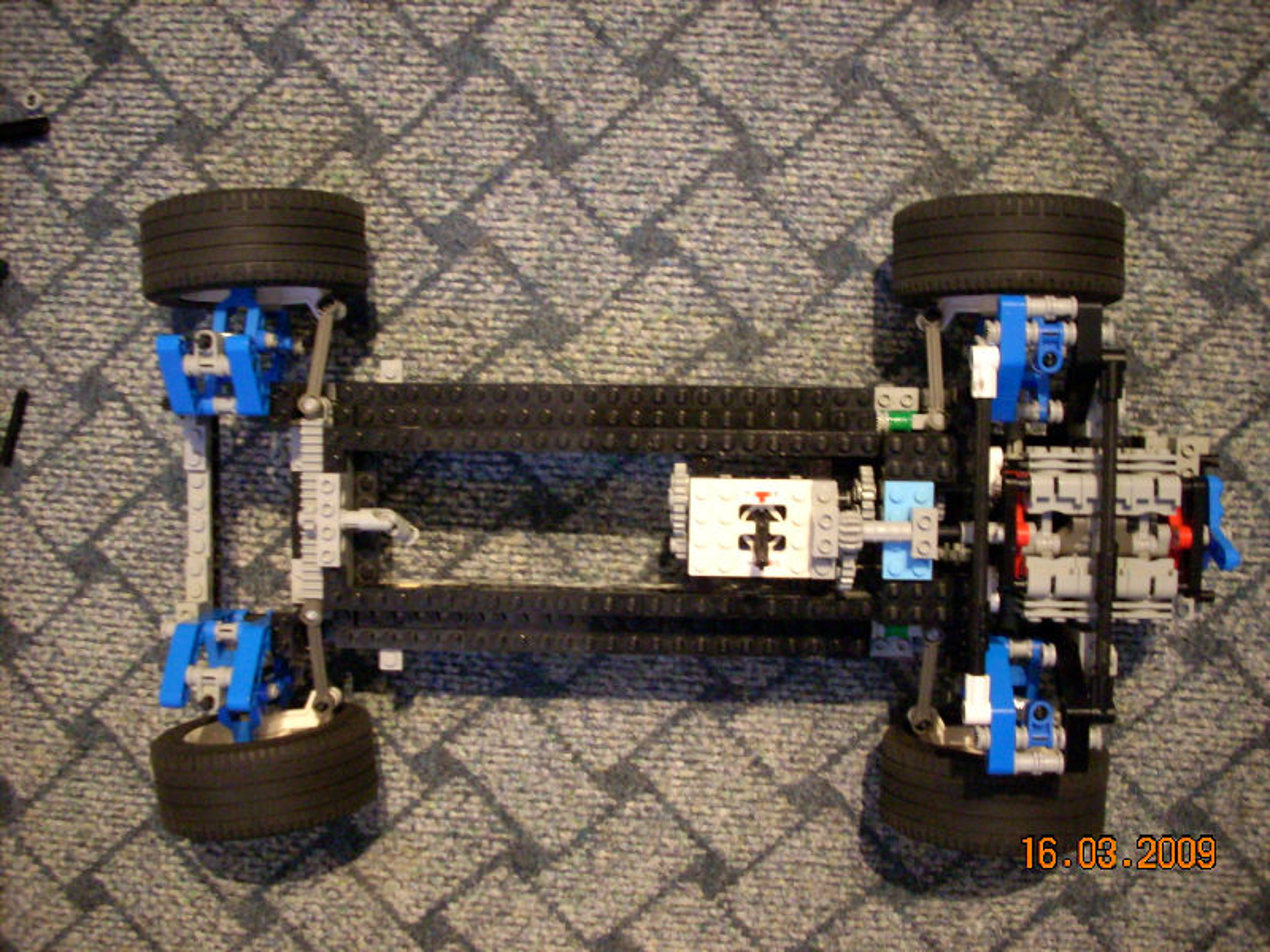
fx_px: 1357
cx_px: 635
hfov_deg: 50.1
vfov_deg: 38.7
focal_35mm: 37
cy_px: 476
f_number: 2.8
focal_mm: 6.2
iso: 496
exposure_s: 1/4
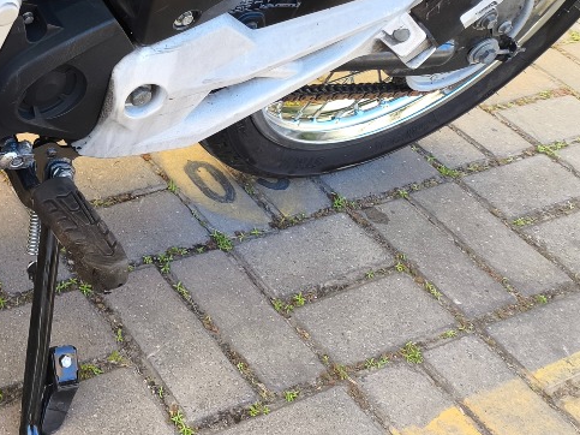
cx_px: -31
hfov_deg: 32.5
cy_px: 17
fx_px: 888
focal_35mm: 53
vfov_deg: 26.3
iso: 64
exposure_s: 1/120
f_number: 1.7
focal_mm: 4.71
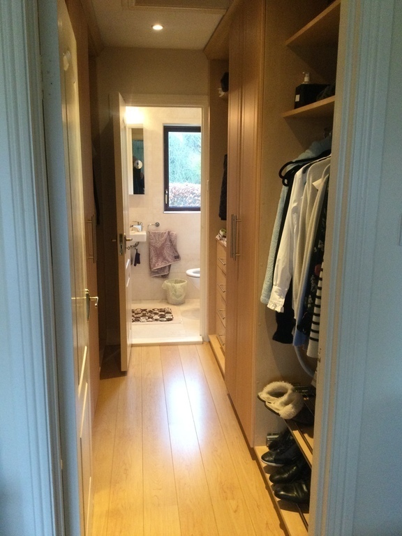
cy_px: 268
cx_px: 201
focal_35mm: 31
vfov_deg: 58.4
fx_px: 480
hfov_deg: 45.4
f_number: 2.4
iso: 160
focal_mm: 3.3
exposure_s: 1/33
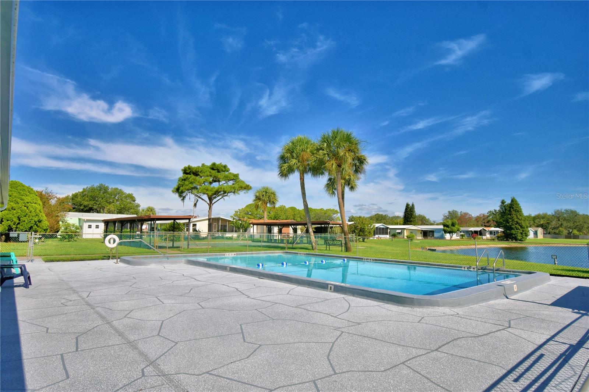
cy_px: 196
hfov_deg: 86.9
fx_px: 311
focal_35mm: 19
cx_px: 294
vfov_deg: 64.5
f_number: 5
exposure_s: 1/1600
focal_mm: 13
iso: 100
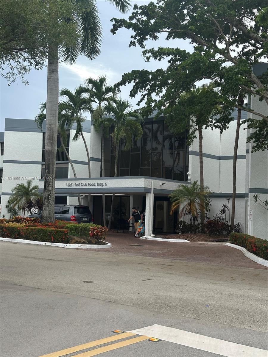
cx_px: 134
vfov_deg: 39.7
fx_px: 495
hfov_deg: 30.3
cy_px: 178
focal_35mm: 48
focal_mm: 6.86
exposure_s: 1/1062
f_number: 1.78
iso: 64
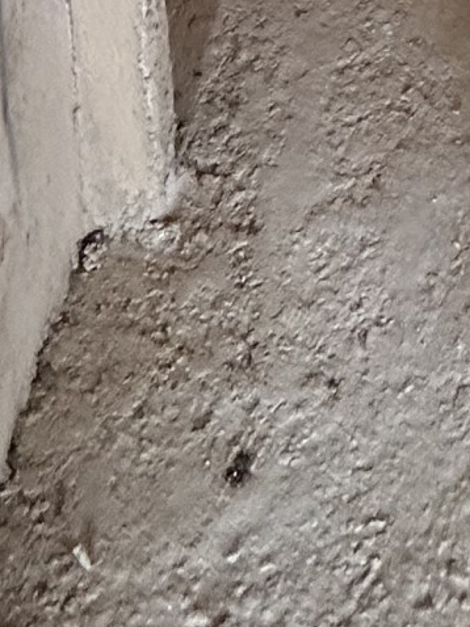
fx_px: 1359
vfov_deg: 14.4
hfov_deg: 19.2
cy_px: -940
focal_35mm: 75
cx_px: 446
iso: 200
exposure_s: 1/99
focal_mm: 2.22
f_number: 2.2
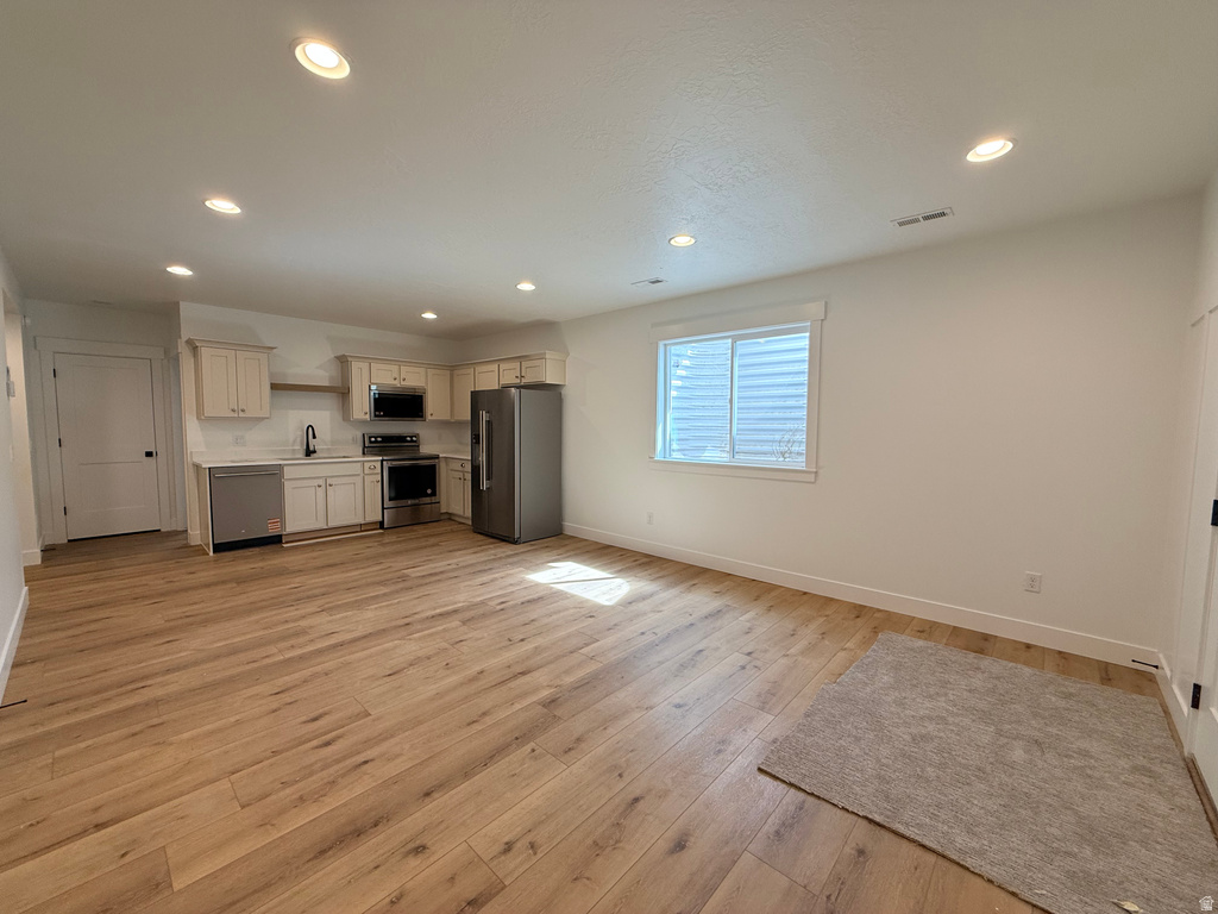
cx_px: 609
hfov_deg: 102.1
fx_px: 493
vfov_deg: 85.7
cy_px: 457
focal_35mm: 14
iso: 100
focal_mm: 2.22
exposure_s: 1/120
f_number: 2.2
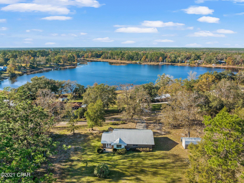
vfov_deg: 56.8
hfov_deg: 71.6
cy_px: 92
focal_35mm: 24
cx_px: 122
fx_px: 169
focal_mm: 12.29
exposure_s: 1/320
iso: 100
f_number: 4.5
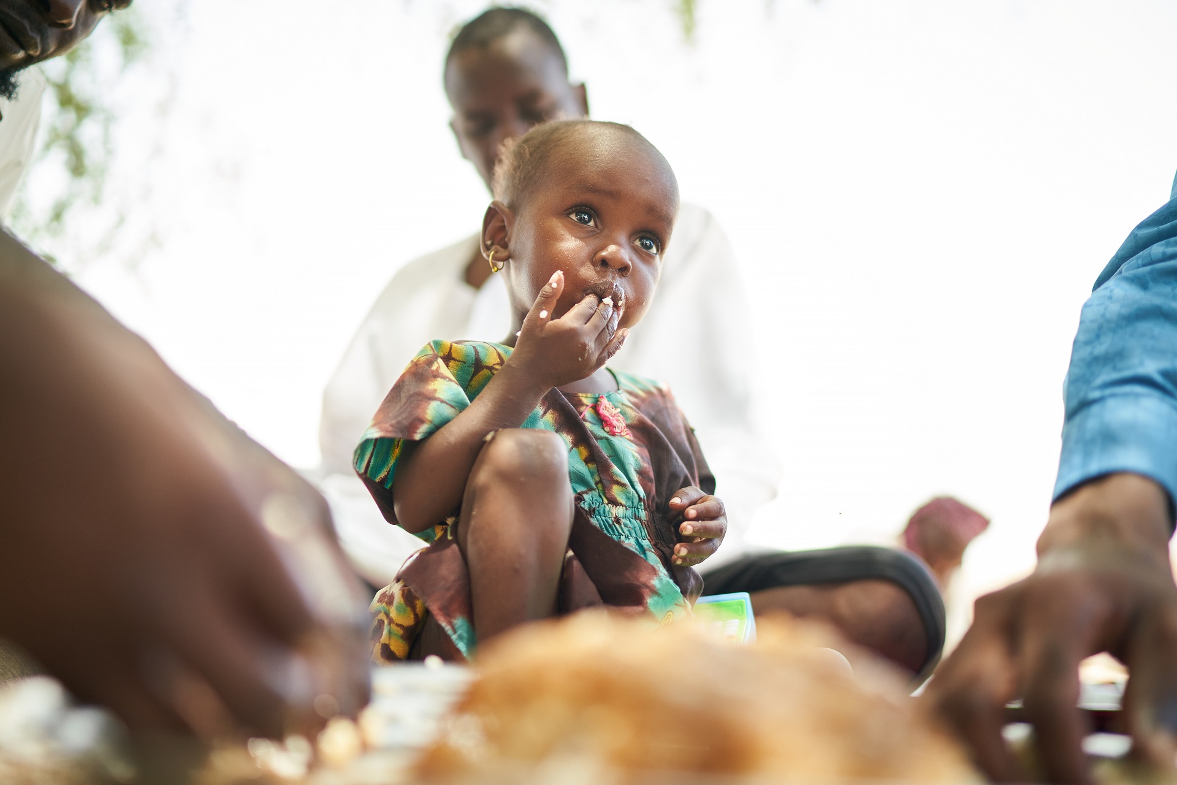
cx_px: 588
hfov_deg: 54.4
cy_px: 392
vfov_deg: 37.9
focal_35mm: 35
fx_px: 1144
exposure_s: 1/500
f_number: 1.4
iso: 400
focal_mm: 35
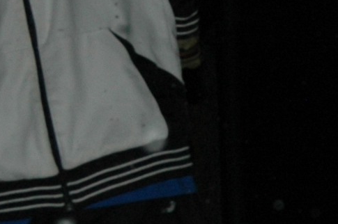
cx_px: 276
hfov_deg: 9.6
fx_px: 2007
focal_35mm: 214
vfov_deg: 6.4
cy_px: 209
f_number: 3.8
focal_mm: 23
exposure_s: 1/60
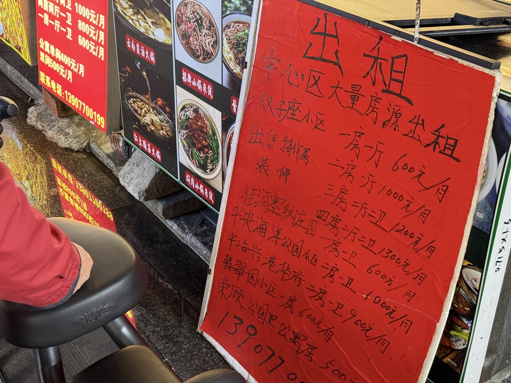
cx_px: 256
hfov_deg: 39.7
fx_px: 709
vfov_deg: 30.3
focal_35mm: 48
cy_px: 192
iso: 250
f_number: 1.78
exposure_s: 1/33
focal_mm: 6.76
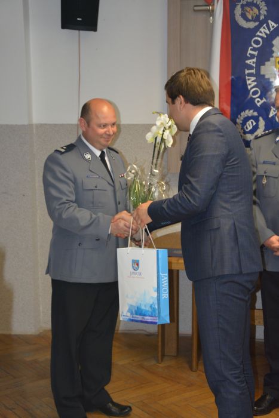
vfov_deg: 28.1
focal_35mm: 72
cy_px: 209
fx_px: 837
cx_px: 140
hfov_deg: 18.9
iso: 1600
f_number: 4.8
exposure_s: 1/60
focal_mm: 48
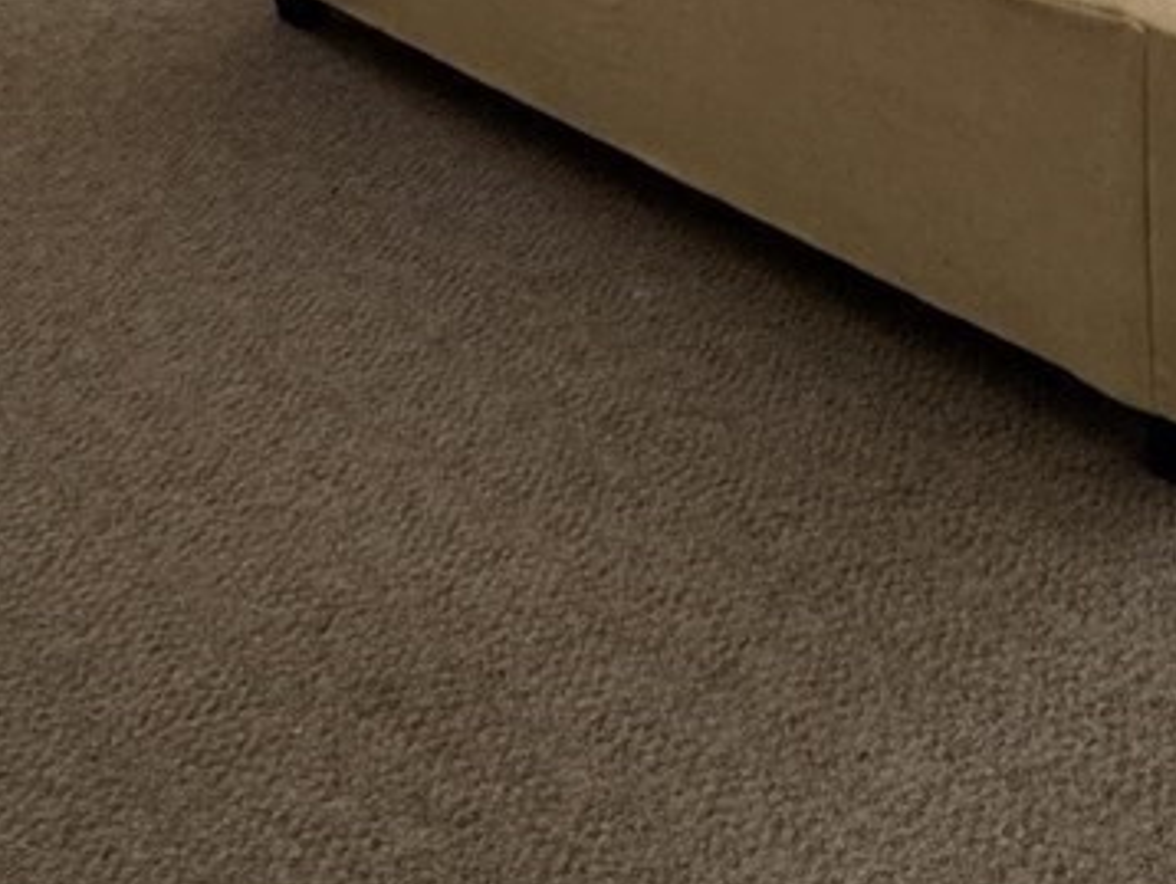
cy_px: -493
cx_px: 453
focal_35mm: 60
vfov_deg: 20.4
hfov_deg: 32.0
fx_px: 2040
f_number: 2.2
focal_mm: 2.22
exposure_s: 1/60
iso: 250
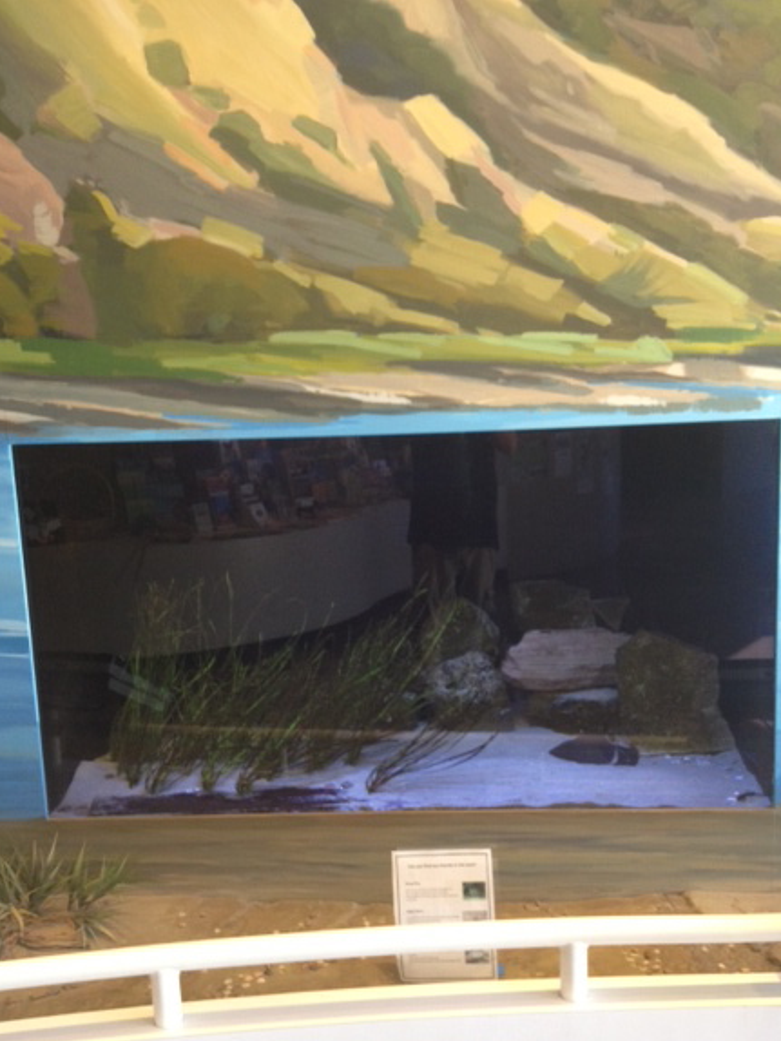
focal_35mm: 39
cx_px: 406
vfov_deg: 47.8
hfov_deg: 36.8
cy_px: 579
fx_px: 1172
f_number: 2.4
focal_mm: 4.28
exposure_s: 1/20
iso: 125
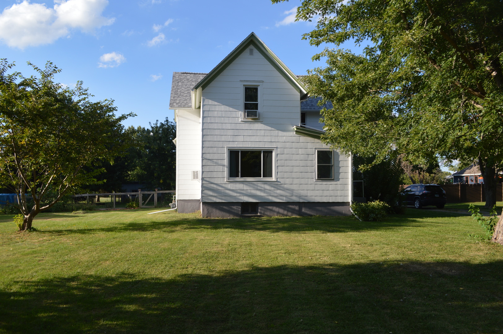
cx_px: 252
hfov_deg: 62.0
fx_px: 419
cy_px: 167
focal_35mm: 30
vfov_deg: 43.5
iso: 100
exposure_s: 1/200
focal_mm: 20
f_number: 7.1
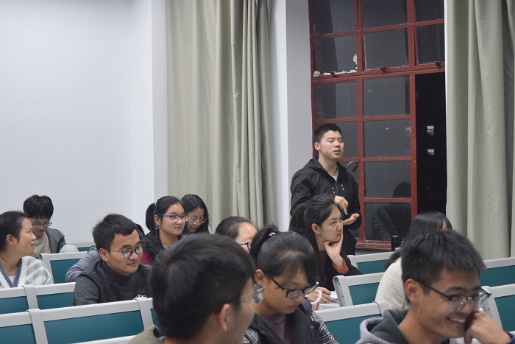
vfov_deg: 16.6
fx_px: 1180
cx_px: 258
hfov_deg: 24.6
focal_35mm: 82
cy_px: 172
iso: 3200
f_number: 5.6
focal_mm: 55
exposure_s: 1/80
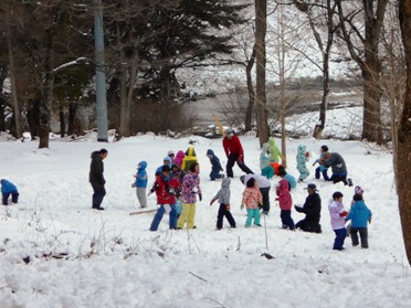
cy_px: 176
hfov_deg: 14.5
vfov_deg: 10.9
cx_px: 187
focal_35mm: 136
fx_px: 1615
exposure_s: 1/320
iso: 80
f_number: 6
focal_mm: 20.1
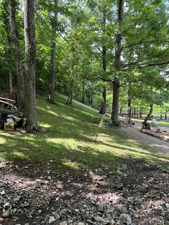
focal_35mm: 26
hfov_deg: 53.1
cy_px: 112
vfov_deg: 67.3
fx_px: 169
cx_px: 84
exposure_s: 1/216
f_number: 1.5
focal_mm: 5.7
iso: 40
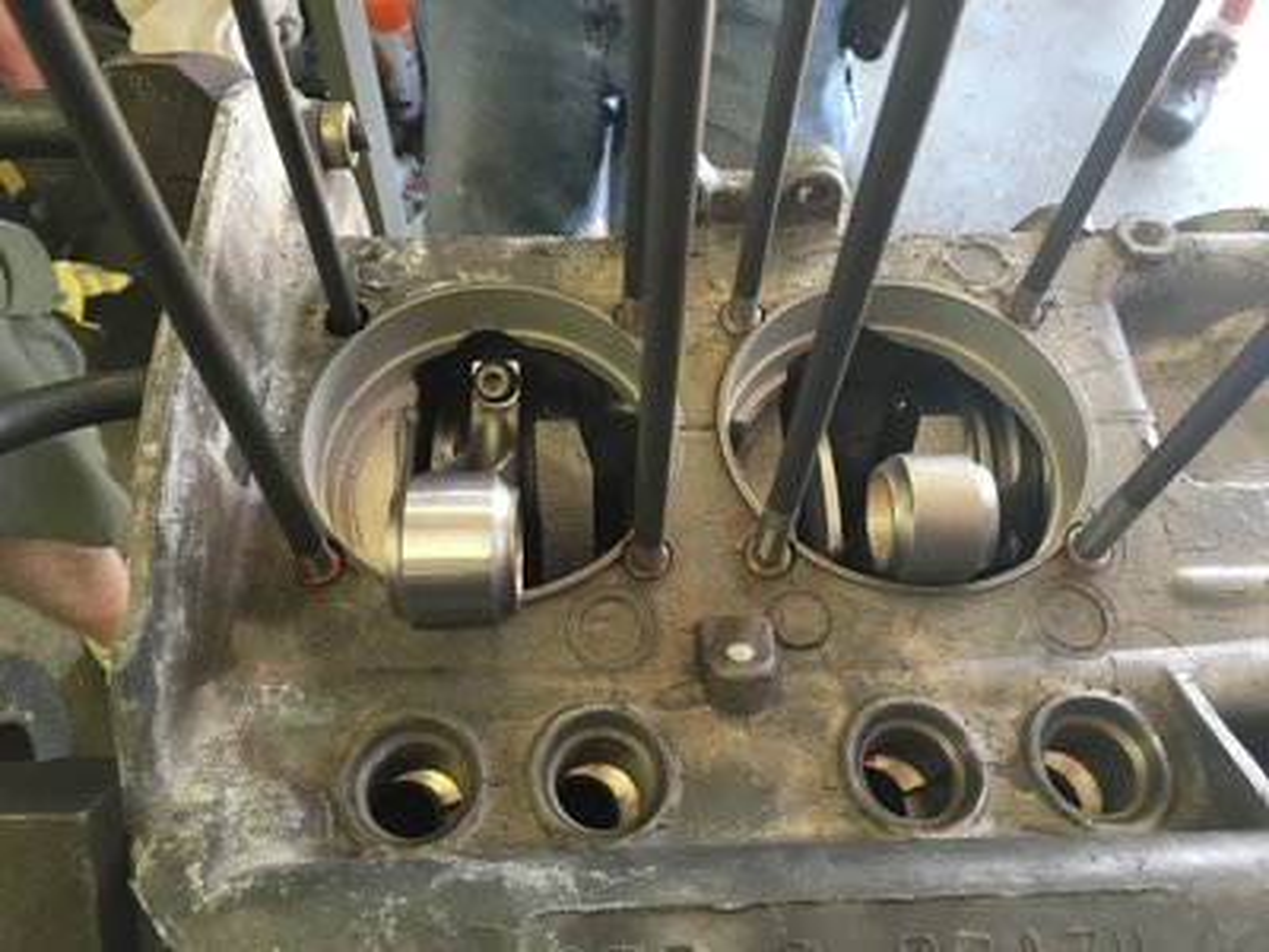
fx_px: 1063
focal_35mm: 29
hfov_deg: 61.7
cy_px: 476
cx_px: 634
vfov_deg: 48.2
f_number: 2.2
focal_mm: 4.15
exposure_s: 1/30
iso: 80
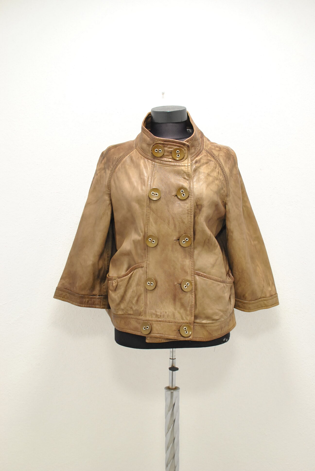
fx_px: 687
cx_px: 158
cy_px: 236
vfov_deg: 37.8
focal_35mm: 52
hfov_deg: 25.8
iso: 800
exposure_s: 1/100
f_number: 4
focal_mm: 35
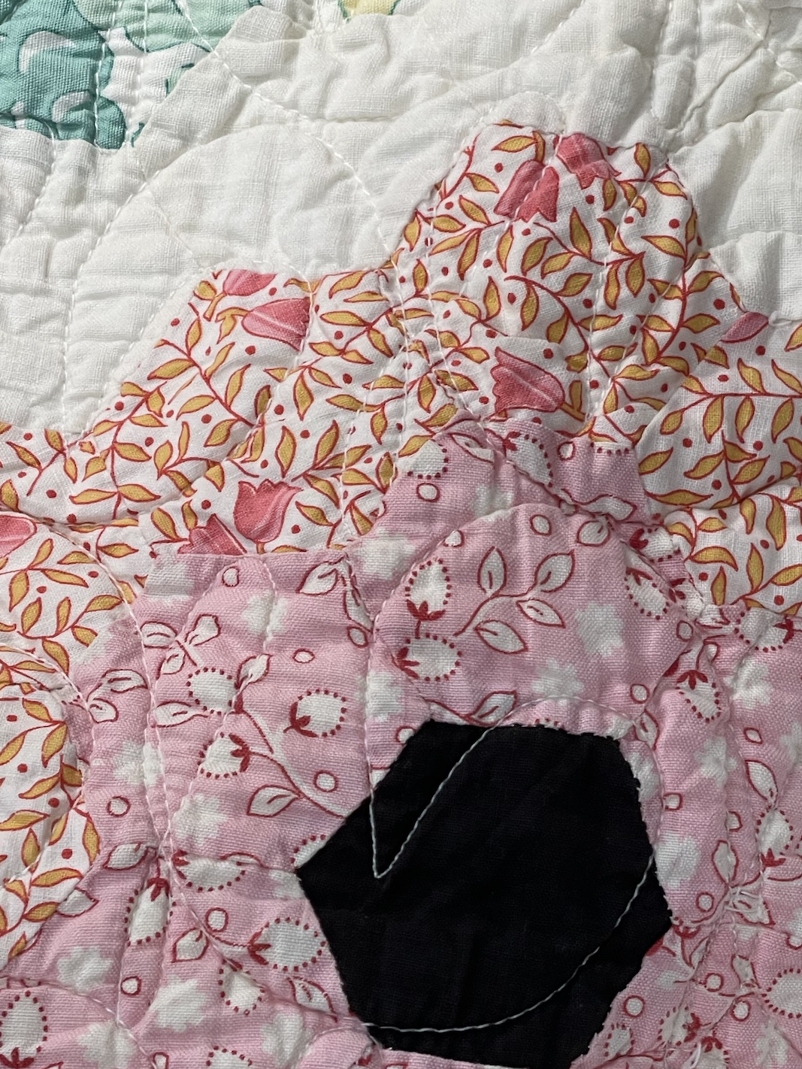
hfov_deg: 13.7
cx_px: 483
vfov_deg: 18.1
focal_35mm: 108
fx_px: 3335
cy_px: 819
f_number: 2.2
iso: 100
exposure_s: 1/120
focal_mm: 7.5
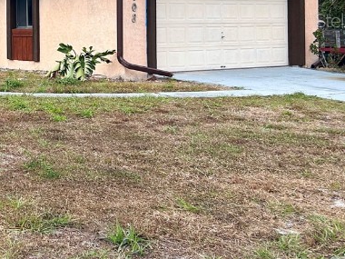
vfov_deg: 20.5
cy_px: 20
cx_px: -64
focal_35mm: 70
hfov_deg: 25.1
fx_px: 698
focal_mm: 5.7
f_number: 1.5
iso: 50
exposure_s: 1/2083
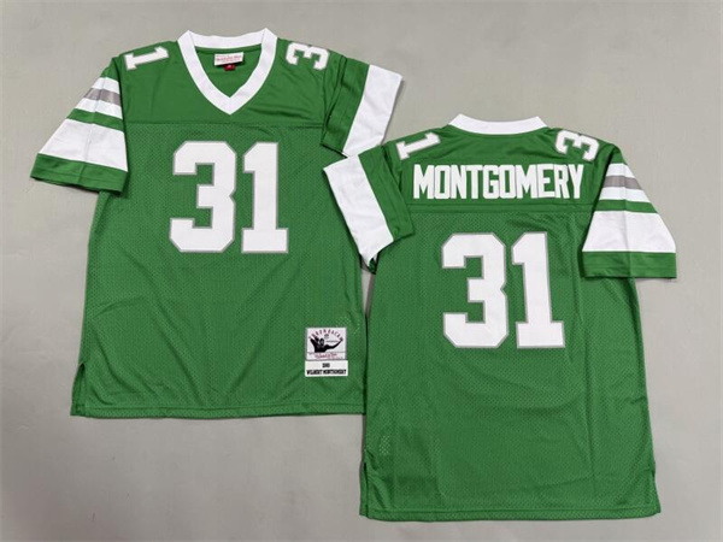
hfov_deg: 71.6
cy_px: 271
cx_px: 362
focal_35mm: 24
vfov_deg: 56.8
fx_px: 501
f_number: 1.78
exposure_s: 1/50
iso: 125
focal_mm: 6.76
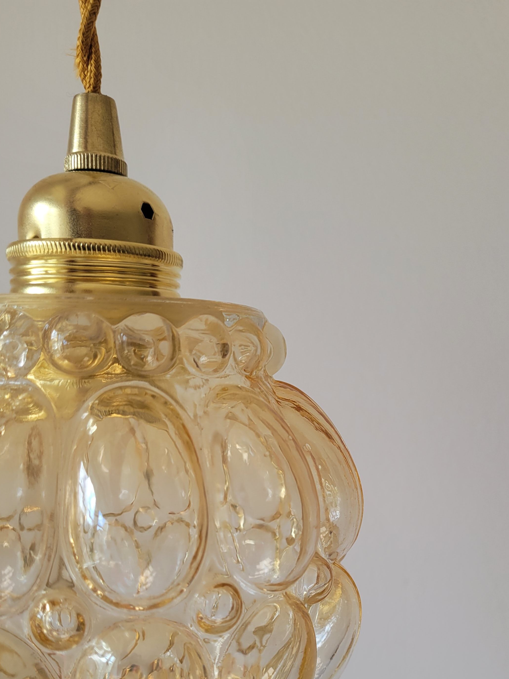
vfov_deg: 47.5
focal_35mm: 38
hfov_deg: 37.5
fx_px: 745
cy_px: 494
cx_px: 314
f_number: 1.8
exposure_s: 1/240
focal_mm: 5.4
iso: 40
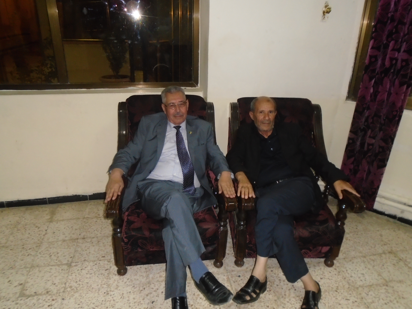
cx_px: 206
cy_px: 154
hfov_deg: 67.3
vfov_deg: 53.1
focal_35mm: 26
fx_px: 309
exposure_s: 1/30
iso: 400
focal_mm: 4.6
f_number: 3.2
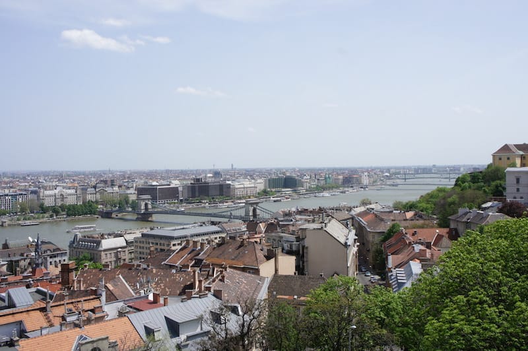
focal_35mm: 34
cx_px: 264
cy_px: 176
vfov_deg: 38.8
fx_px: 498
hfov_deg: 55.8
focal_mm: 23
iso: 200
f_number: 11
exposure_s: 1/250
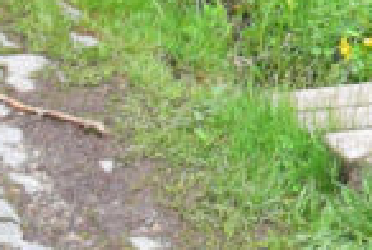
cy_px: -389
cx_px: 1022
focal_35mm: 252
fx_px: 2609
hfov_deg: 7.4
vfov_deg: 5.3
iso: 200
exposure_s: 1/250
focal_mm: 24
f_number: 5.6
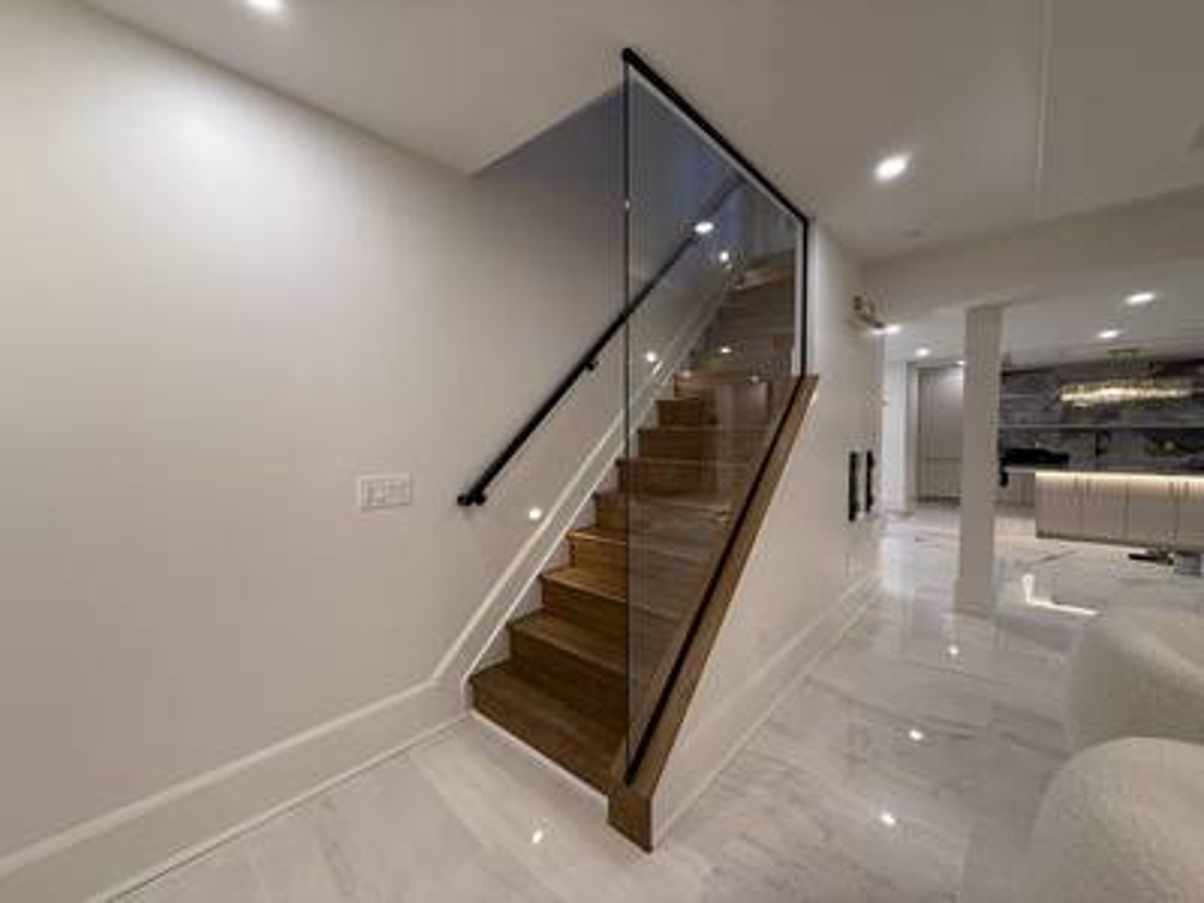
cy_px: 452
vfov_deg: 85.7
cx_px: 602
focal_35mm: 14
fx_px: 487
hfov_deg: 102.1
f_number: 2.2
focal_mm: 2.22
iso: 250
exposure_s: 1/120
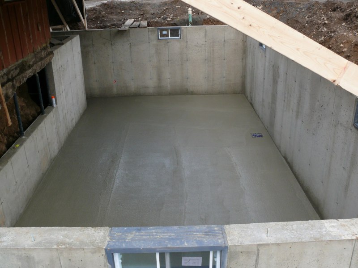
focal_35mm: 35
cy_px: 134
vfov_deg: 40.7
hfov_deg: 52.6
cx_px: 179
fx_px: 362
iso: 100
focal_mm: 7.4
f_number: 4.5
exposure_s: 1/250
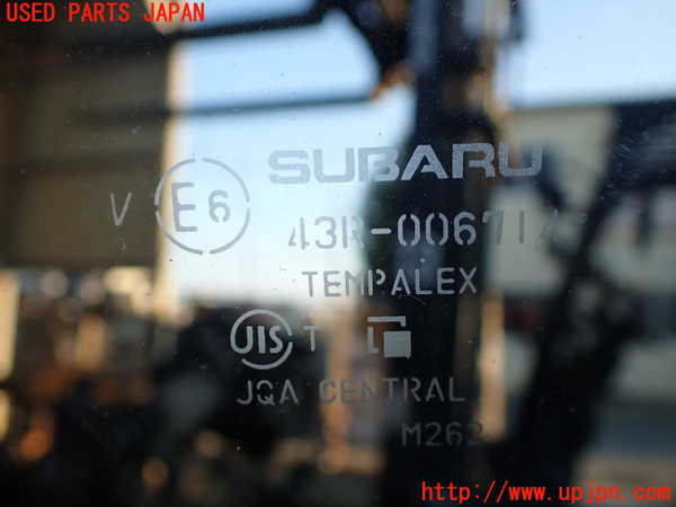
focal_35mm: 30
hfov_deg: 60.0
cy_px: 254
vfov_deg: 46.8
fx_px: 586
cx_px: 338
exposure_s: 1/125
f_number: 2.3
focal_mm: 5.4
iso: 100
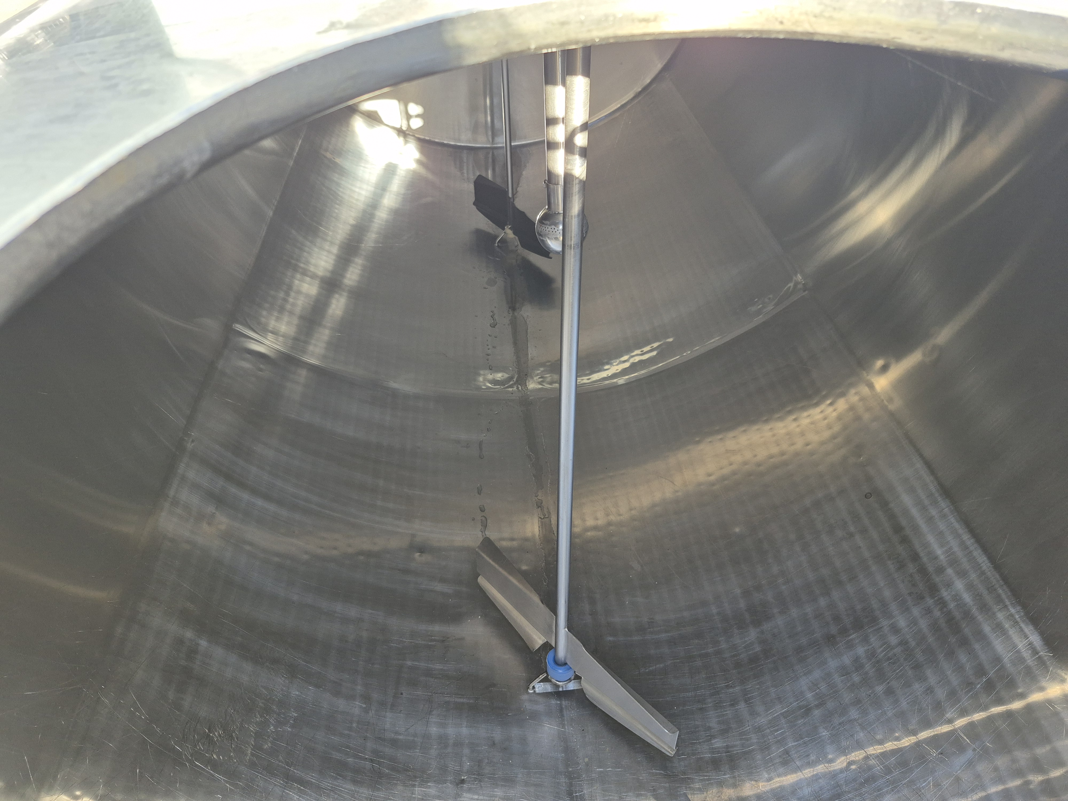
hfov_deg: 73.9
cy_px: 400
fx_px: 710
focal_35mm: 23
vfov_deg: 58.9
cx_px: 534
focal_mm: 5.4
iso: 200
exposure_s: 1/180
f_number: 1.8
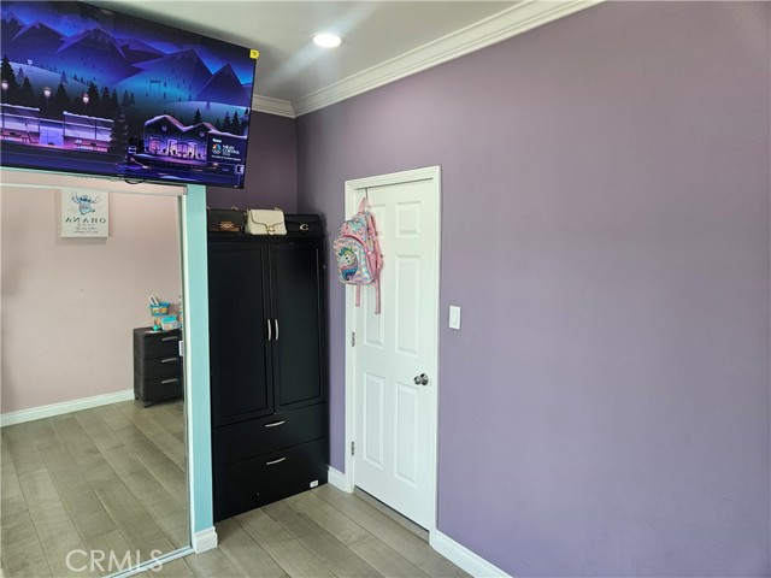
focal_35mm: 23
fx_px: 512
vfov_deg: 58.9
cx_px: 386
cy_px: 289
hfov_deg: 73.9
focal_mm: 5.4
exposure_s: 1/120
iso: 100
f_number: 1.8
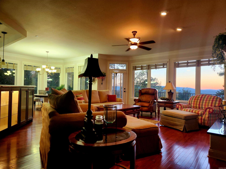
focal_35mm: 23
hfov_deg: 73.9
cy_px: 84
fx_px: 150
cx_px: 113
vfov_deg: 58.9
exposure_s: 1/120
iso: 400
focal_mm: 5.4
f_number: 1.8
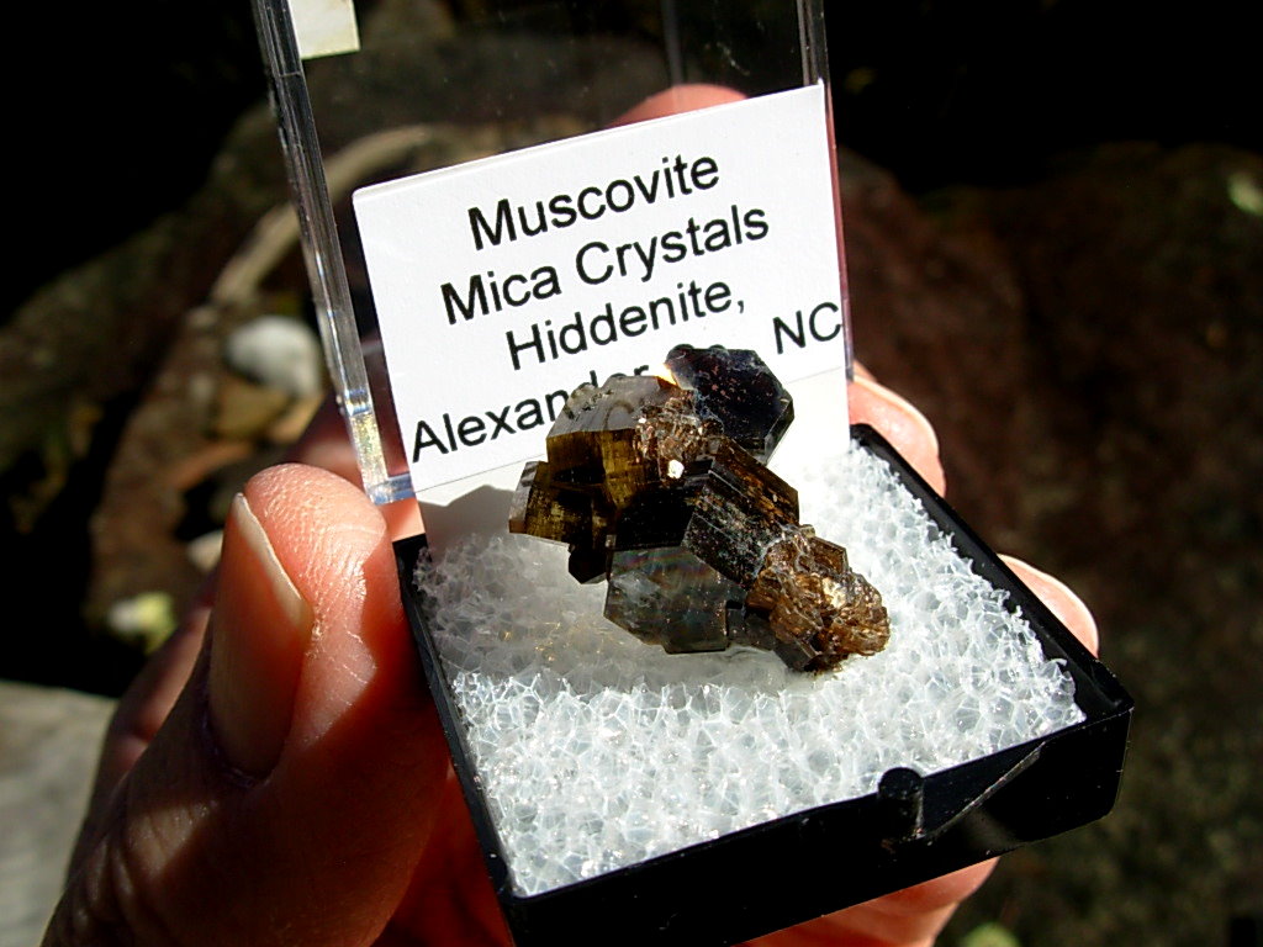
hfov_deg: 49.0
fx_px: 1386
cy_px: 474
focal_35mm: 38
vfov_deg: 37.7
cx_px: 632
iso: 50
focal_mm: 6.3
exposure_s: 1/627
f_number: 4.9
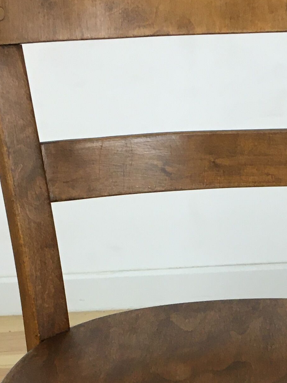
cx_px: 237
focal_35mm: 96
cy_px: 386
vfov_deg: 19.8
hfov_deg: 15.3
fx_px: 1061
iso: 40
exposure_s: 1/33
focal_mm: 4.15
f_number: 2.2
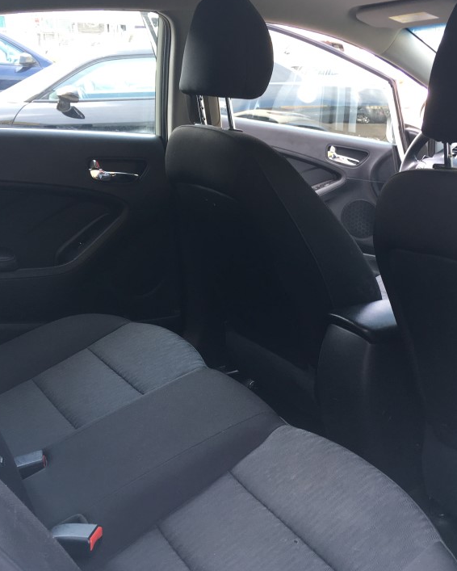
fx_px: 693
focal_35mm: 41
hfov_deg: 36.3
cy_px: 274
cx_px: 285
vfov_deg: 44.8
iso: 25
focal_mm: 4.15
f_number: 2.2
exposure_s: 1/60
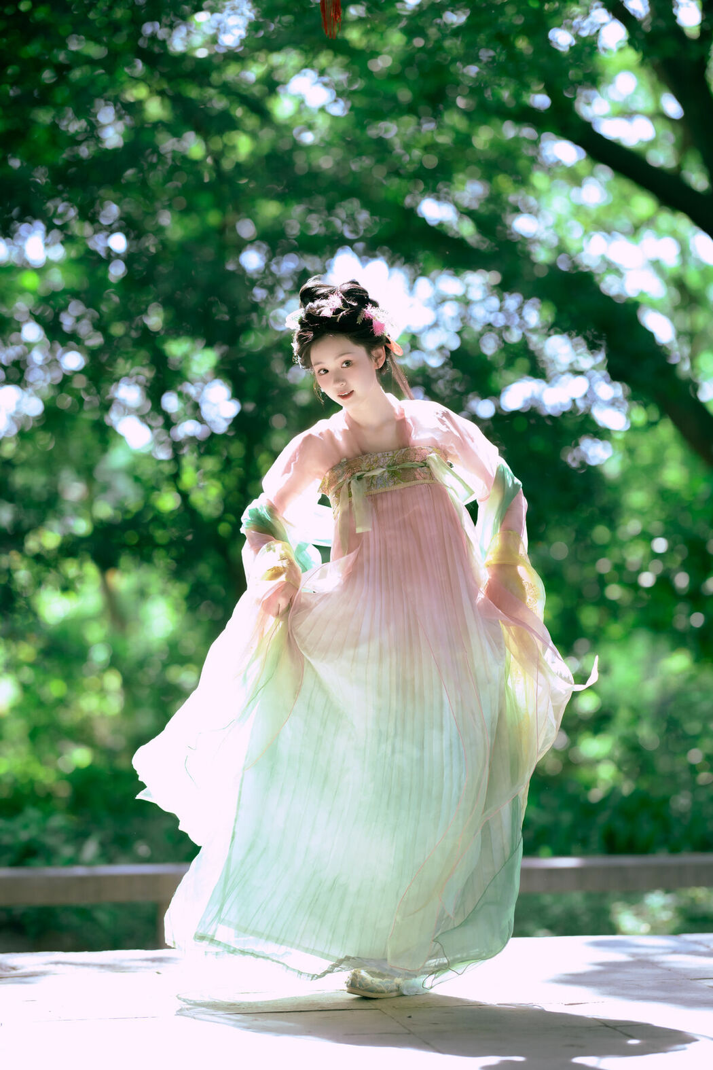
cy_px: 535
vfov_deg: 24.2
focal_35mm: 84
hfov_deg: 16.3
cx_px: 356
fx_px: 2495
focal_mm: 85
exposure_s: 1/1250
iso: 400
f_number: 1.6
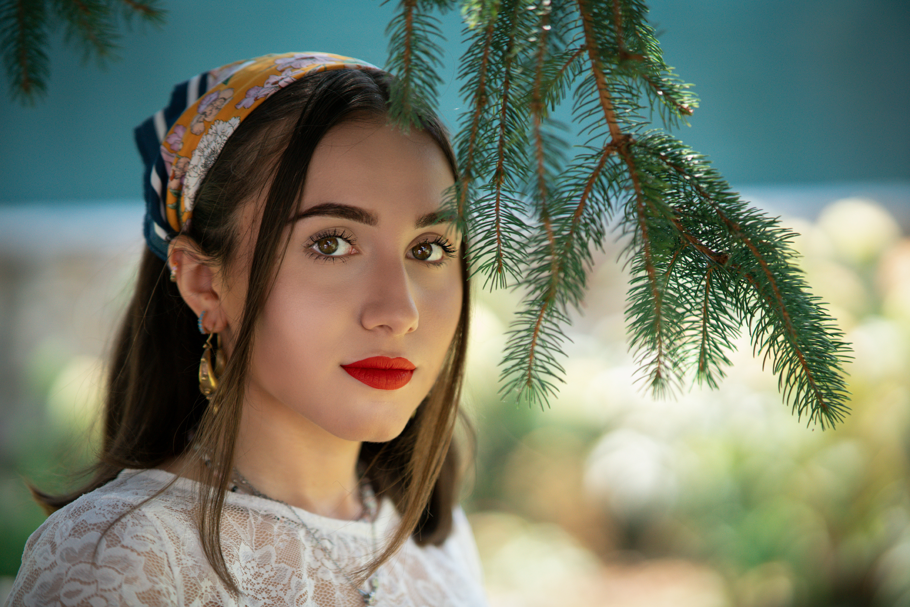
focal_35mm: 85
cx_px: 455
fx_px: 2149
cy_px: 304
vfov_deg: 16.1
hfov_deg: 23.9
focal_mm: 85
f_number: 1.6
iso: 2000
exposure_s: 1/8000
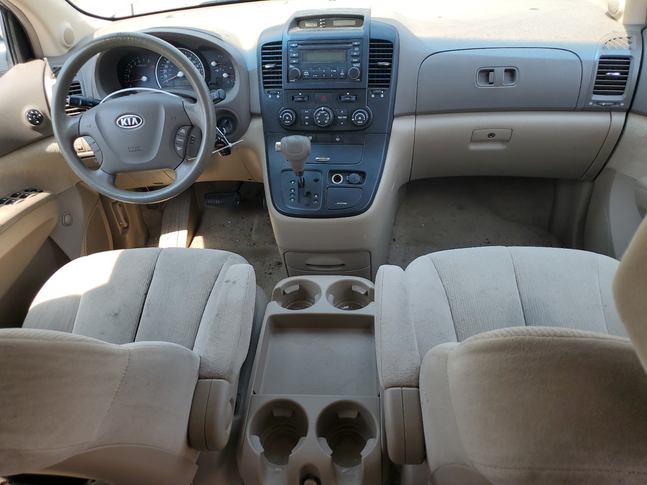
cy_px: 242
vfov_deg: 53.1
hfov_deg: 67.3
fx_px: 486
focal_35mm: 26
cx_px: 324
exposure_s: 1/455
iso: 50
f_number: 1.5
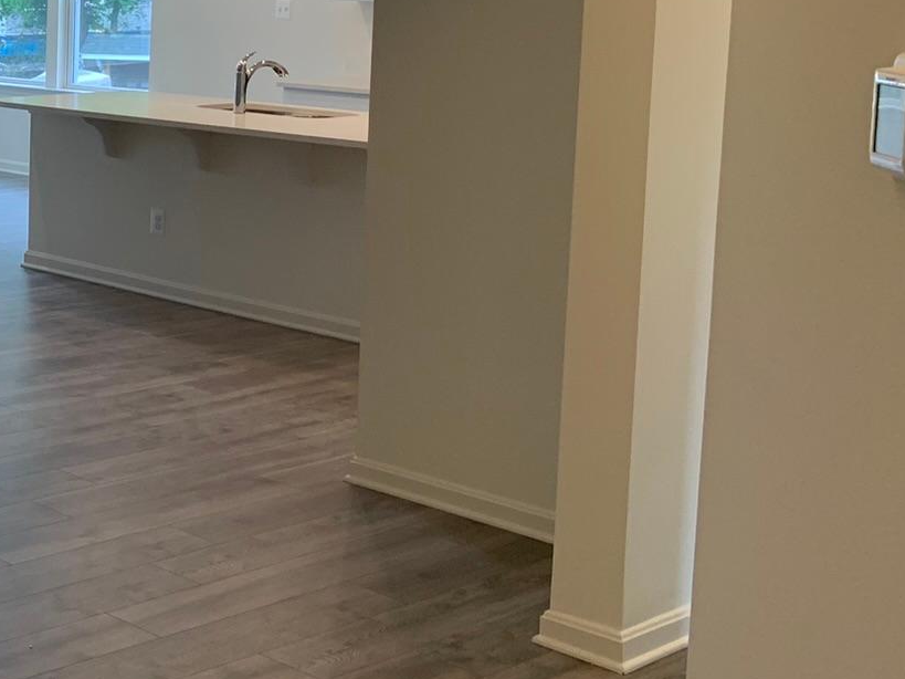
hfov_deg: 26.1
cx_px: -223
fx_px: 1699
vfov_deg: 22.4
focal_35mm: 65
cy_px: 163
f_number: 1.8
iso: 80
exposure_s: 1/120
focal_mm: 4.25
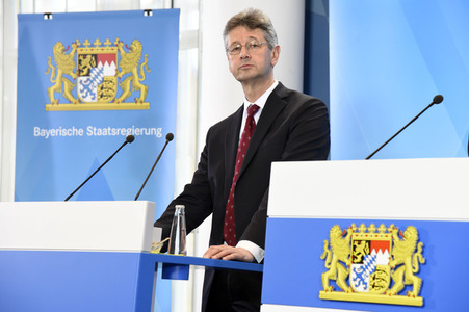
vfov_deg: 12.2
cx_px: 234
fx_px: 1458
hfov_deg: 18.3
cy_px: 156
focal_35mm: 112
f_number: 6.3
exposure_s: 1/100
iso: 3200
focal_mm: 112
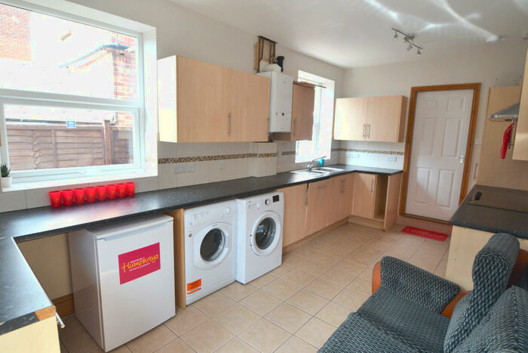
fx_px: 264
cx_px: 264
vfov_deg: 67.4
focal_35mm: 18
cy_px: 176
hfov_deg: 90.0
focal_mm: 12
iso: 400
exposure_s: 1/125
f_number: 5.6
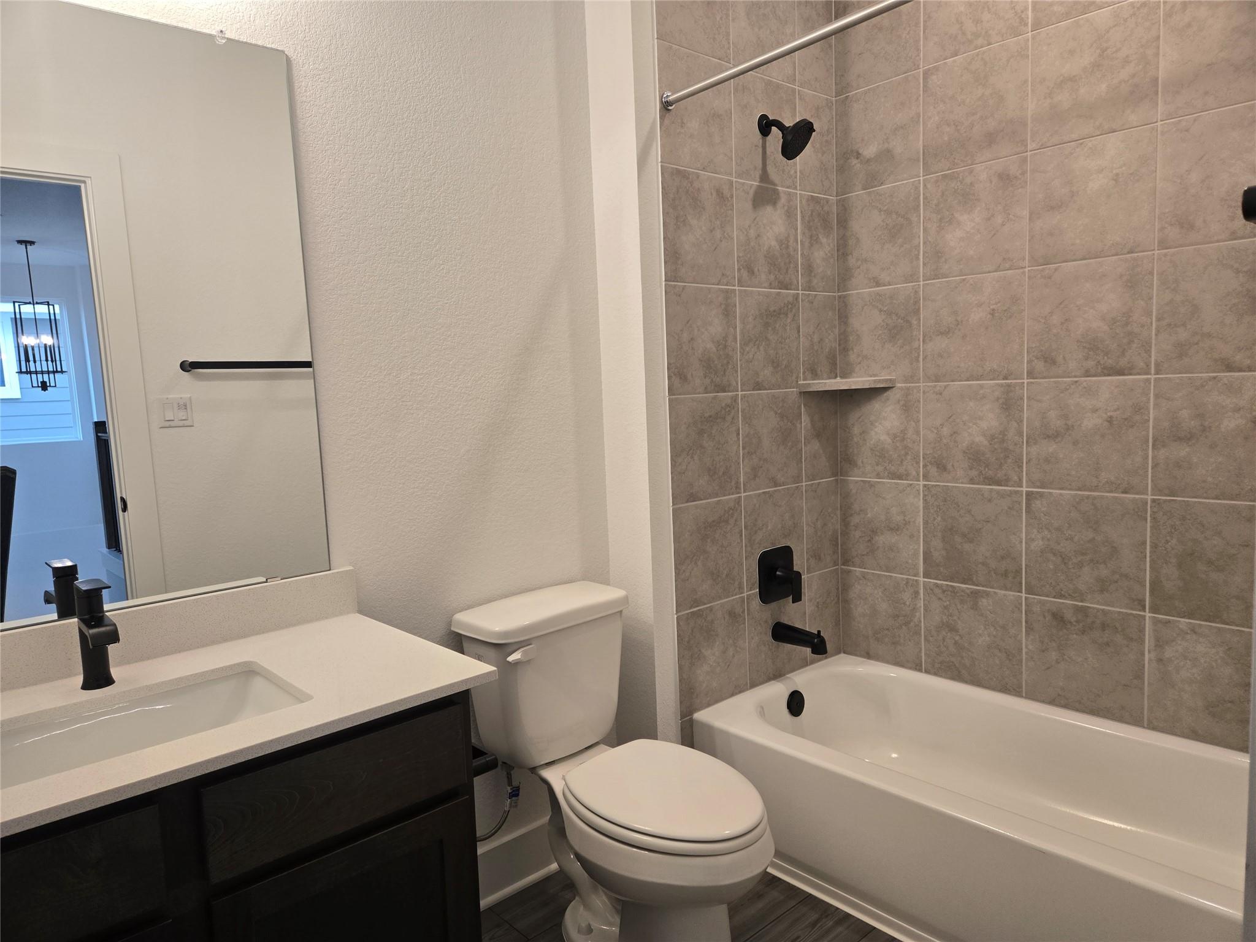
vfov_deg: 58.9
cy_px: 471
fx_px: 835
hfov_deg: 73.9
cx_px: 628
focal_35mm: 23
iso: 125
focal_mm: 5.4
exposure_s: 1/120
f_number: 1.8
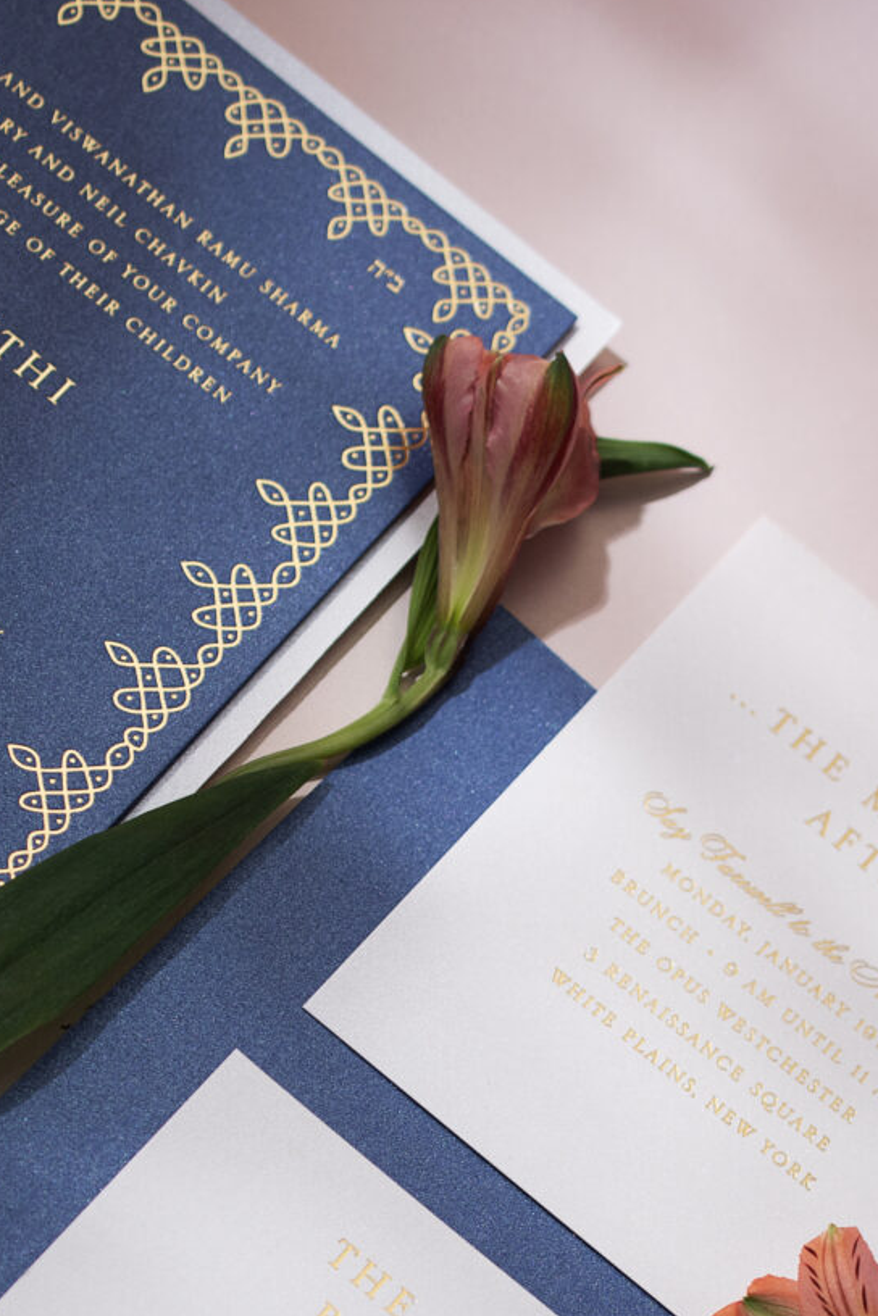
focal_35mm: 113
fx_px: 4134
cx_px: 431
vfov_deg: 17.8
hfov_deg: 12.1
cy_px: 1214
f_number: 4
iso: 100
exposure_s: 1/125
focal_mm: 40
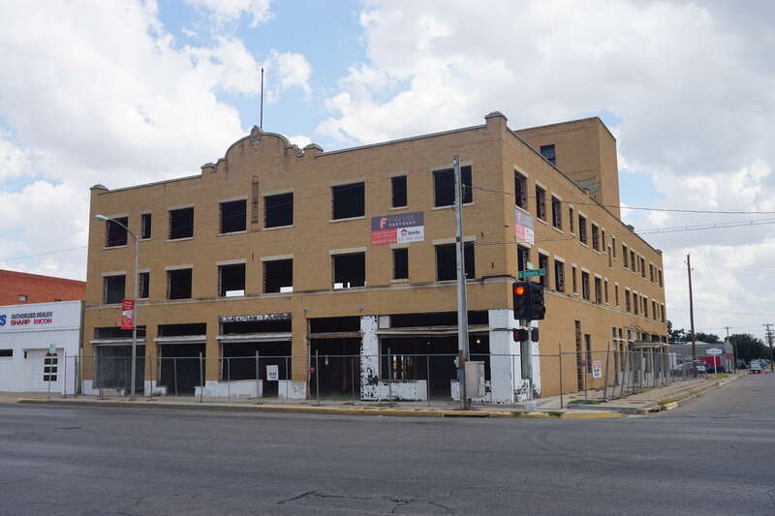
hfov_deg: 55.1
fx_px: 743
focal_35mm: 34
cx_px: 388
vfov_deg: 38.3
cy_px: 258
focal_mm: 23
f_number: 11
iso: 100
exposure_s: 1/125
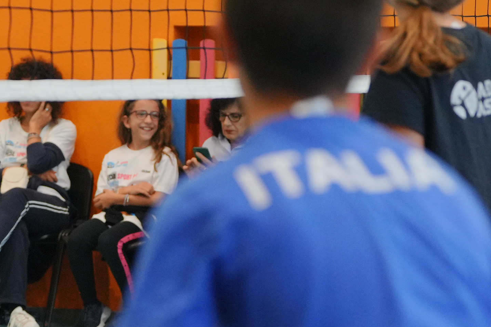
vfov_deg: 5.5
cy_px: 145
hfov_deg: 8.1
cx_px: -17
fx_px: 3436
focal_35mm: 252
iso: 1600
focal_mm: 76
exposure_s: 1/640
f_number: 3.2
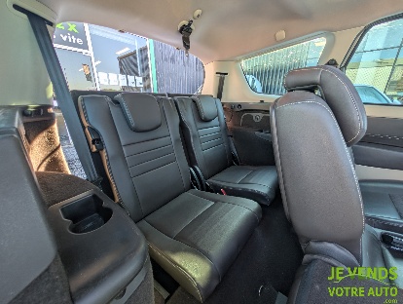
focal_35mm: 12
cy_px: 152
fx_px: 140
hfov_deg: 110.4
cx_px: 202
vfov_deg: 94.7
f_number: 1.95
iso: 44
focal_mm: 2.23
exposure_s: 1/100
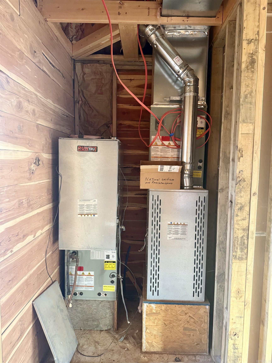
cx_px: 136
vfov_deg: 71.6
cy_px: 182
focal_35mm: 24
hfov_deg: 56.8
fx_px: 251
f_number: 1.78
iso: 400
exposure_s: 1/60
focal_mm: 6.76
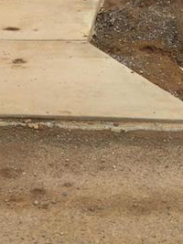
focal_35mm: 91
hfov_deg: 16.2
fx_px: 642
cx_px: 116
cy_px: -119
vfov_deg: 19.0
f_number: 1.8
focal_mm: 4
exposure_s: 1/2315
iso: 20
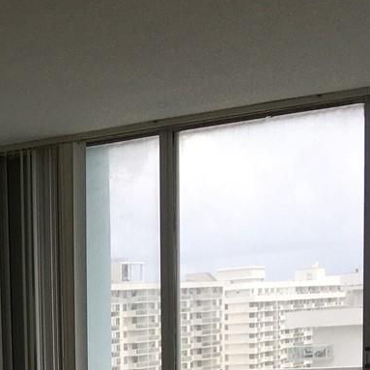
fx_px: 1294
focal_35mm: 107
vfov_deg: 15.3
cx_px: -207
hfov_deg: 14.9
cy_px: 520
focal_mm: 4.15
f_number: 2.2
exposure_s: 1/313
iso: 25
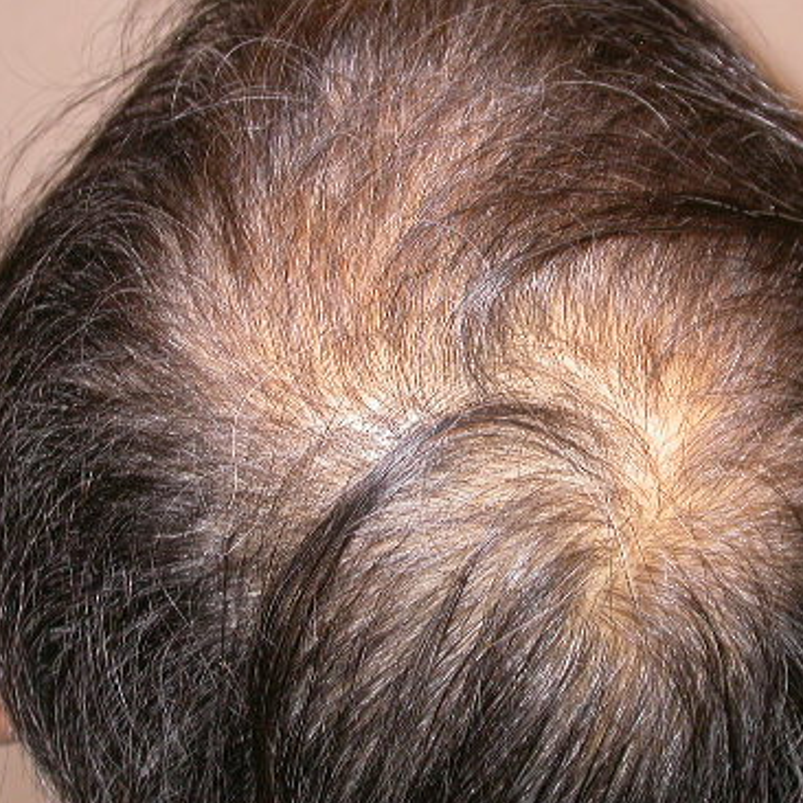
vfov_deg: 17.1
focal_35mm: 102
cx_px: 467
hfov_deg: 17.0
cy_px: 384
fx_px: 2677
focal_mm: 13.8
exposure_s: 1/60.3
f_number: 3.2
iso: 100
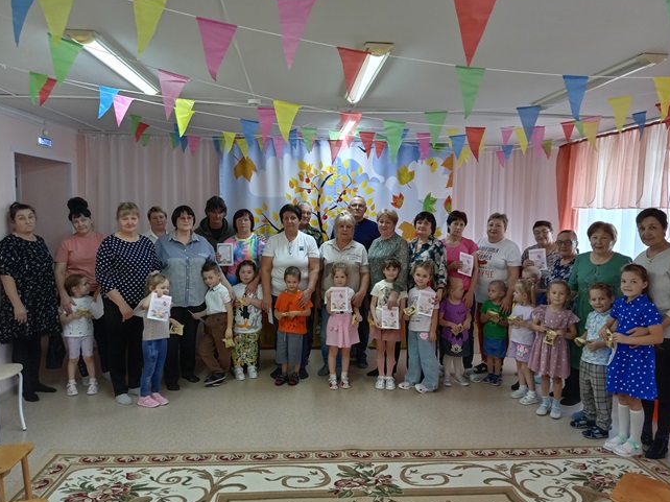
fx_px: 522
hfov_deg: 65.3
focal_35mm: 27
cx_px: 343
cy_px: 252
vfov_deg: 51.3
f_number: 1.8
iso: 197
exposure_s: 1/25
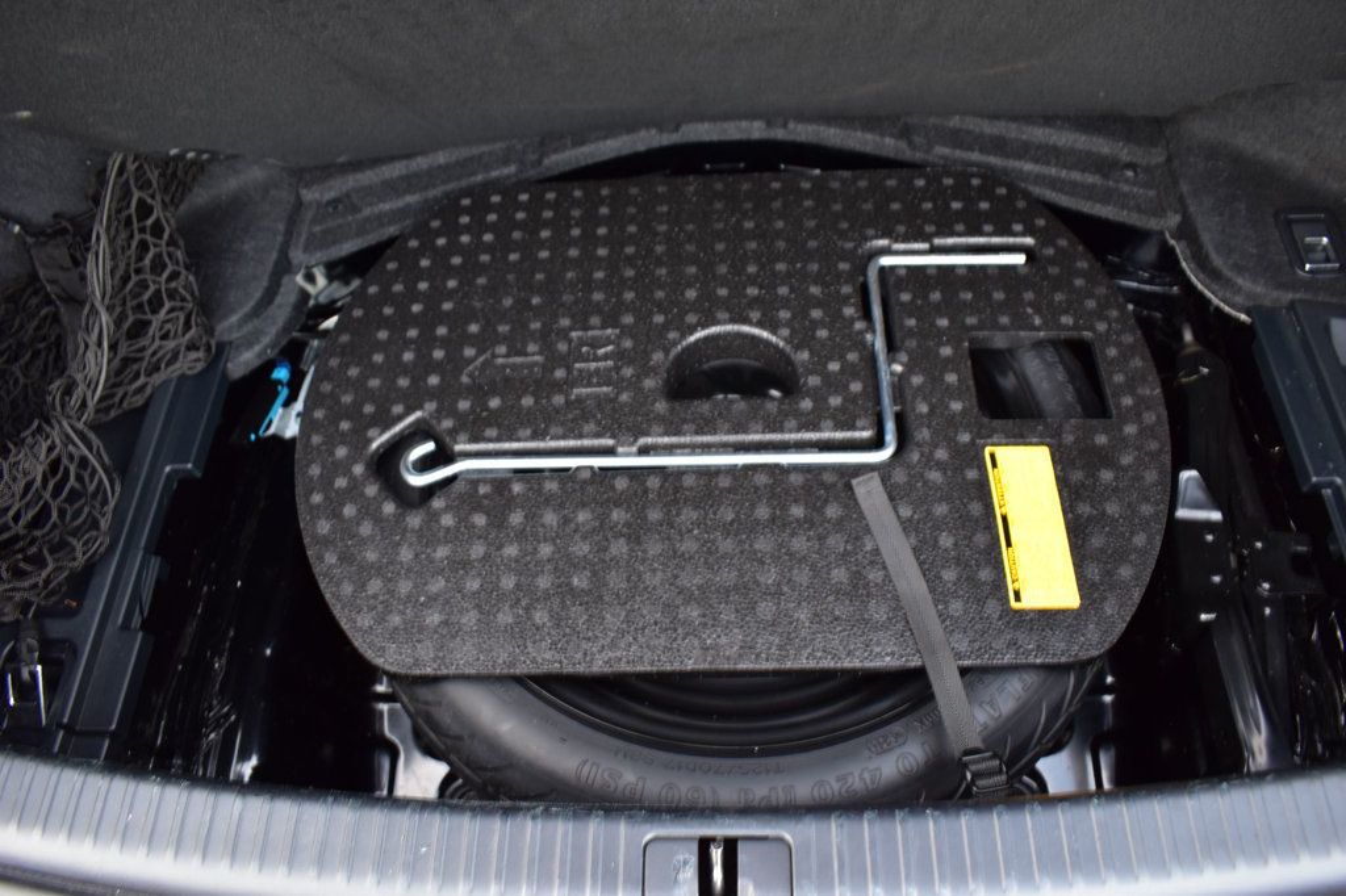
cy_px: 448
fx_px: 1009
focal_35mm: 27
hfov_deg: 67.4
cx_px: 673
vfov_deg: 47.9
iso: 450
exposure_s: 1/15
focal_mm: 18
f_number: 6.3
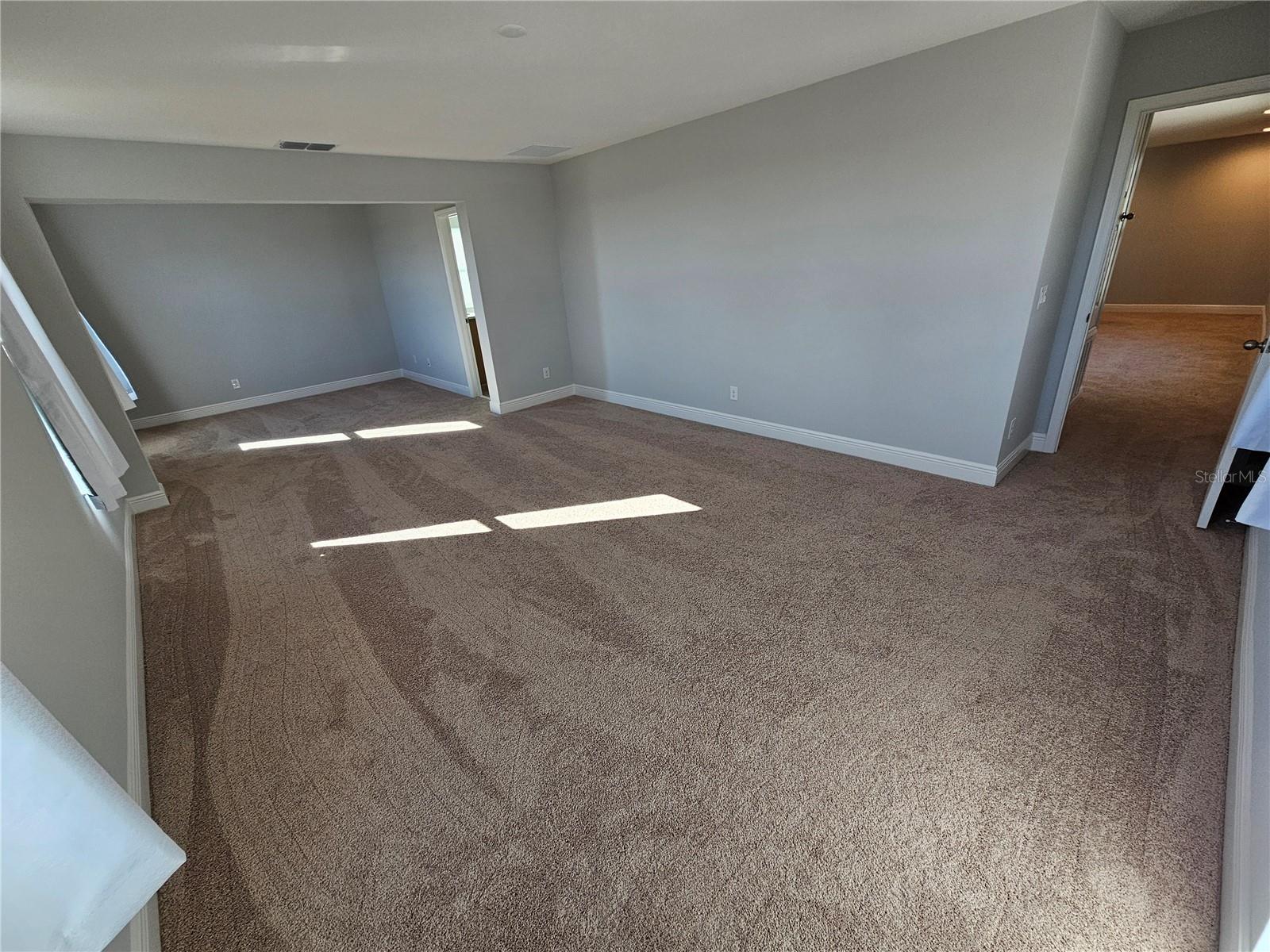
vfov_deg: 89.9
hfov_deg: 106.2
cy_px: 476
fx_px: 477
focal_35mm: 13
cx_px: 635
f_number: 2.2
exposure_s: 1/120
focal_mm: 2.2
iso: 64
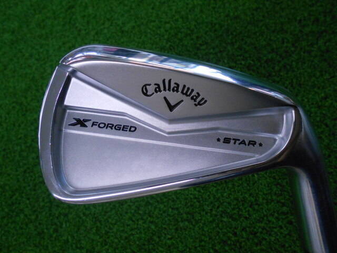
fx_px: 253
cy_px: 126
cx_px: 168
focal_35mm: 26
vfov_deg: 53.1
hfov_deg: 67.3
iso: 500
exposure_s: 1/250
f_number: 3.2
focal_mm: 4.6
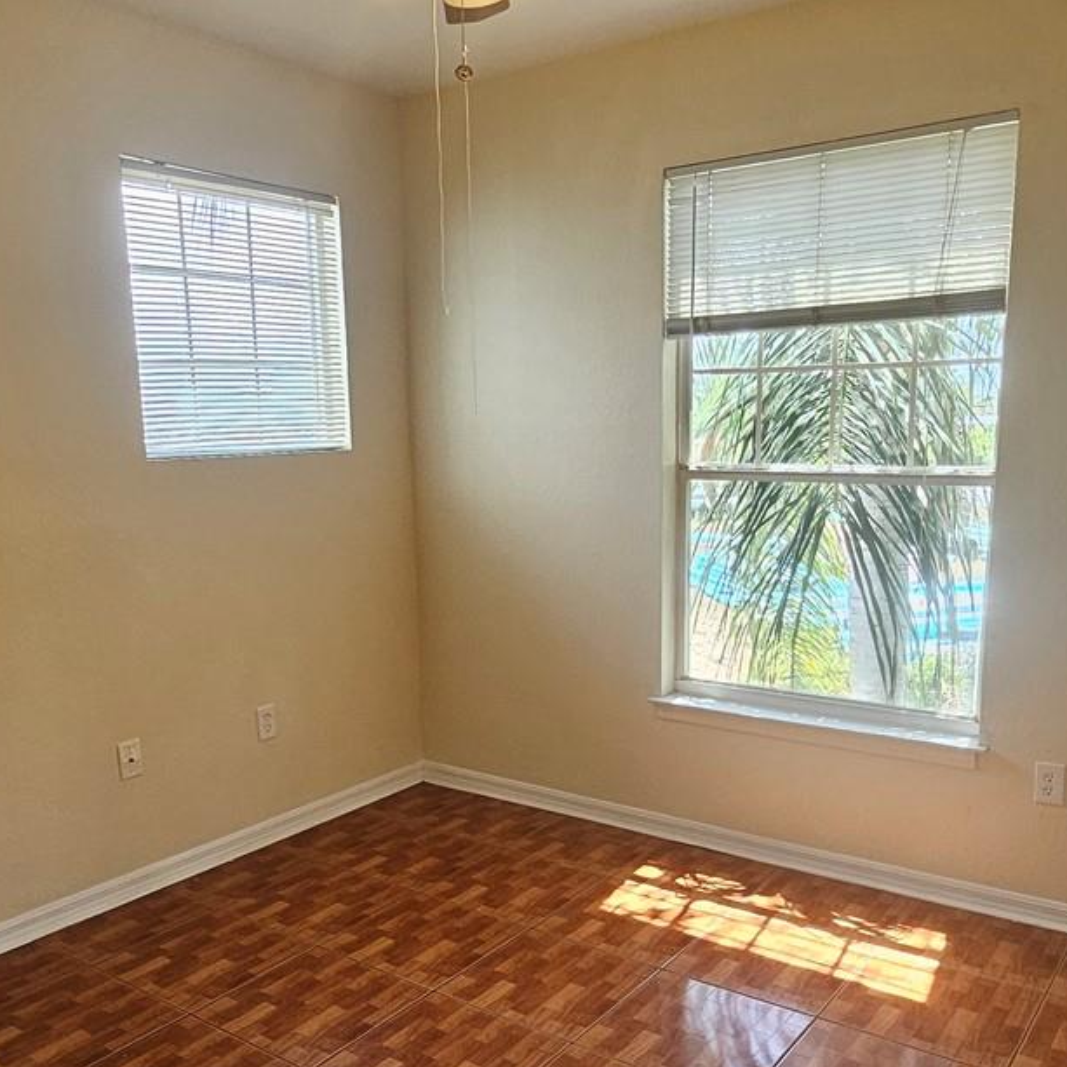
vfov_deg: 53.3
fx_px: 1046
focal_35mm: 30
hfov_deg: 54.0
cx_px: 536
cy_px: 681
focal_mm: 1.74
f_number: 2.2
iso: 50
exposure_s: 1/120
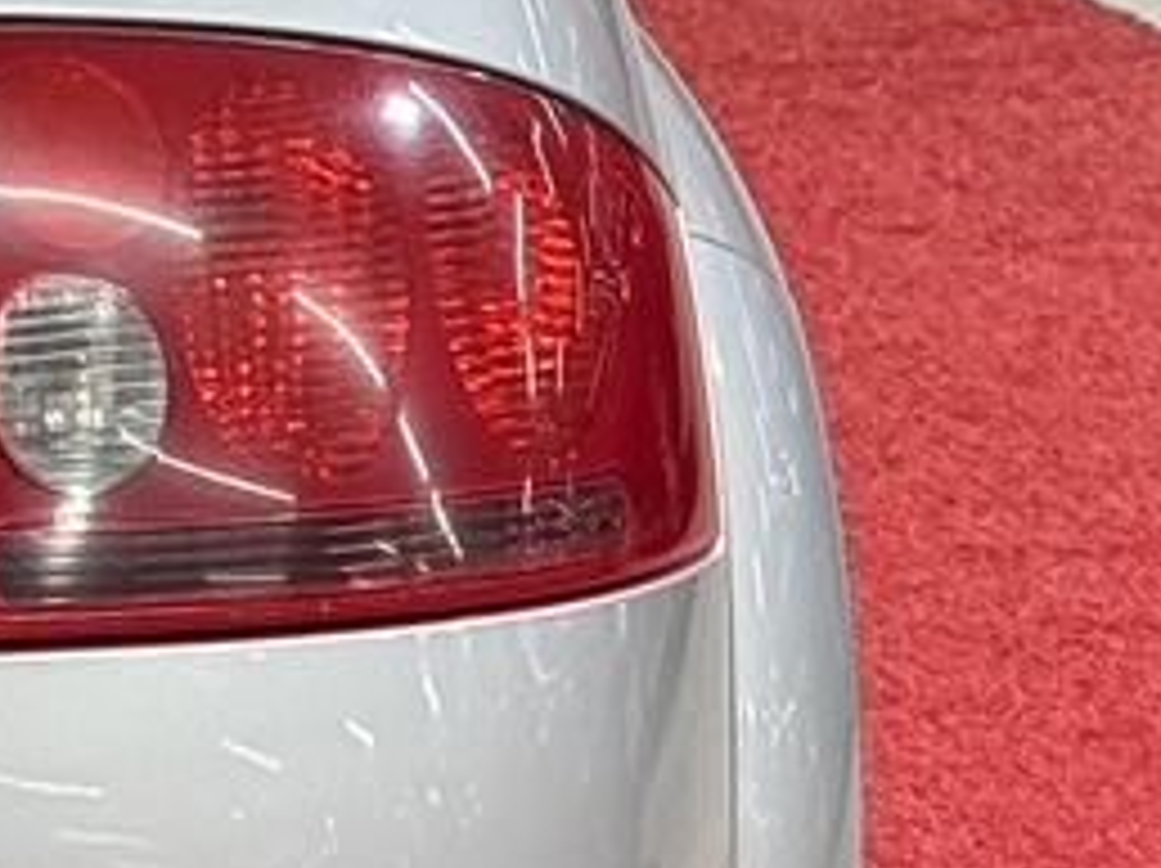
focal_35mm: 268
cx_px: -1462
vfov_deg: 5.5
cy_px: 297
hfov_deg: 7.0
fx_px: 8980
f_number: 1.78
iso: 100
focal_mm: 6.76
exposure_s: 1/96
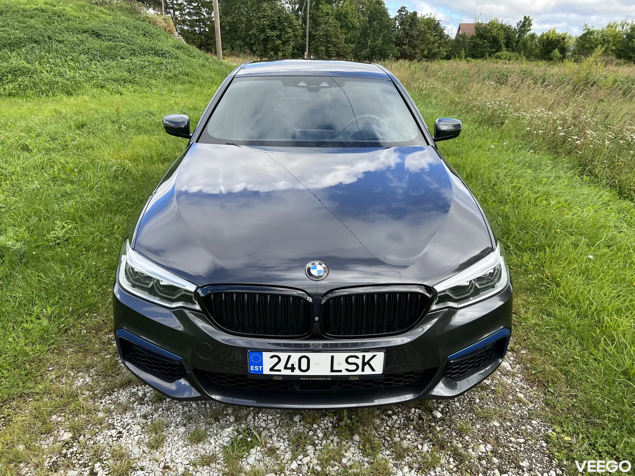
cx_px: 318
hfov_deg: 67.3
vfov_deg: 53.1
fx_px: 477
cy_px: 238
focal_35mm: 26
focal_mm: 5.7
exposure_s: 1/949
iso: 50
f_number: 1.5
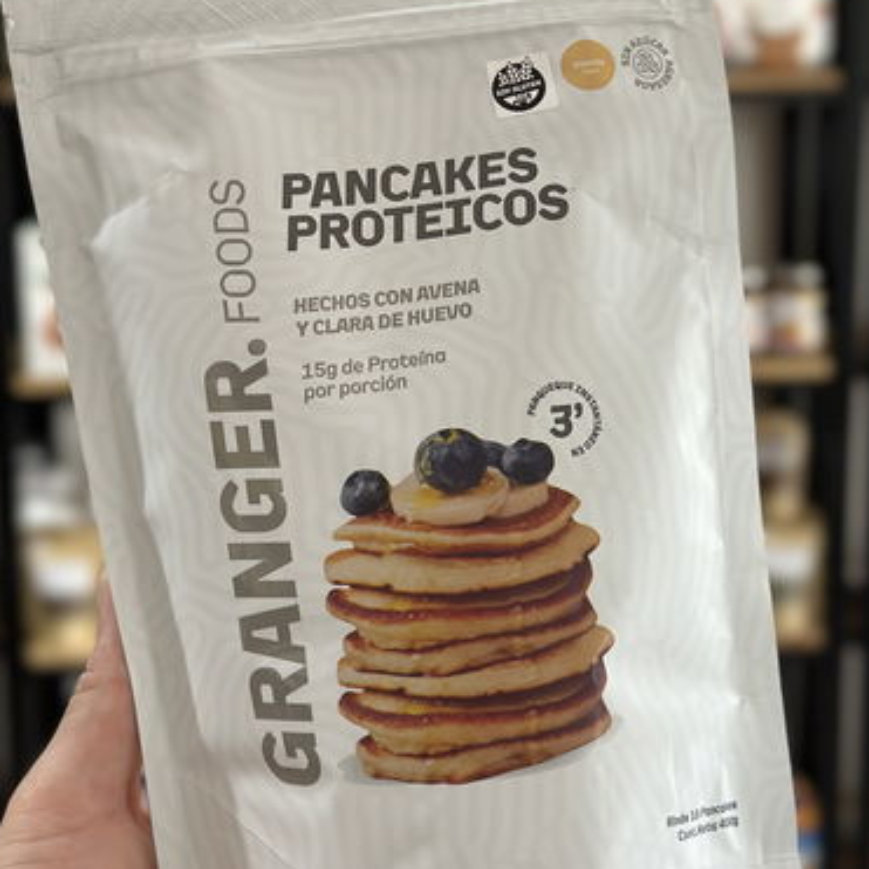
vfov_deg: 28.1
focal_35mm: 61
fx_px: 1733
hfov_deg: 28.2
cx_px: 431
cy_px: 383
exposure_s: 1/64
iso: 125
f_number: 1.78
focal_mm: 6.86
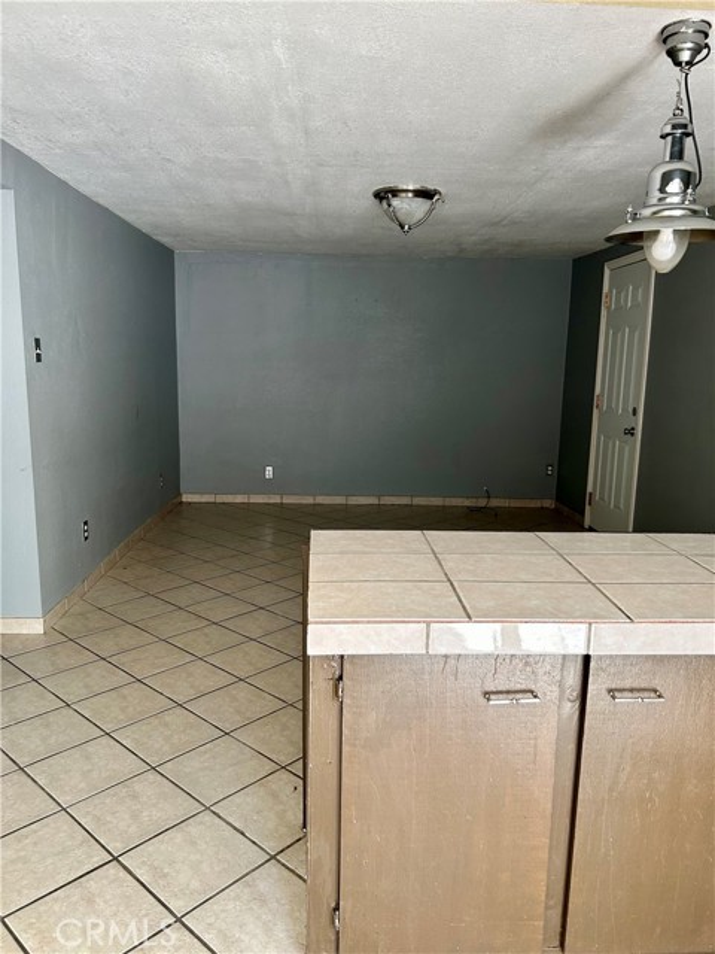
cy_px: 477
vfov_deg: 67.3
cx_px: 358
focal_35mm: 26
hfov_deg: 53.1
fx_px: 716
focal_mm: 5.7
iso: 100
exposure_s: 1/121
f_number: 1.5
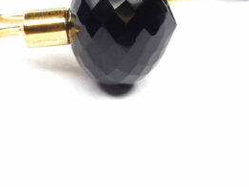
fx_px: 914
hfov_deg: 15.5
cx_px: 109
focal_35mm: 127
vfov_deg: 11.6
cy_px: 0
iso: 640
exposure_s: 1/80
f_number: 16
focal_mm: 30
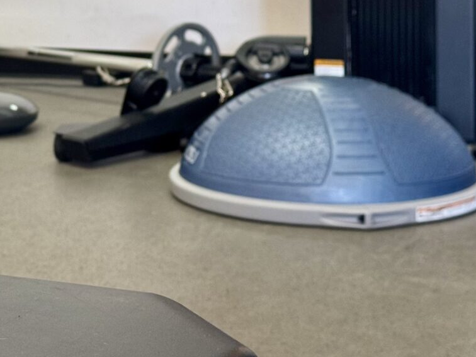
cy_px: 50
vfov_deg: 14.8
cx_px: -3
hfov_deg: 19.3
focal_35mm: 99
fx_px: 1361
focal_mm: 6.76
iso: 200
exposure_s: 1/60
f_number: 1.78
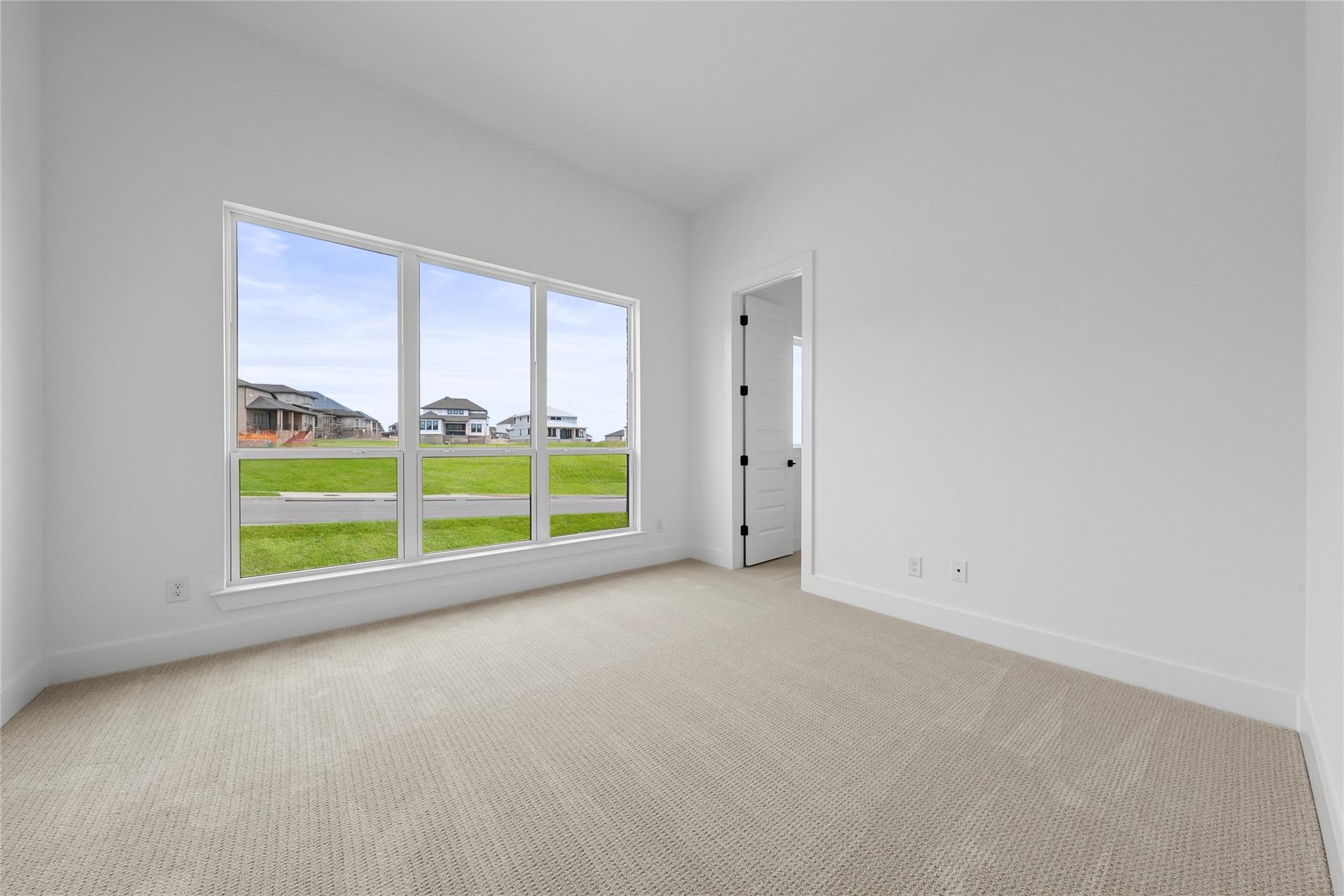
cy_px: 448
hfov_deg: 112.6
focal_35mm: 12
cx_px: 672
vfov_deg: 90.1
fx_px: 448
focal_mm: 12
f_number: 11
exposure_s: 1/60
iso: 320
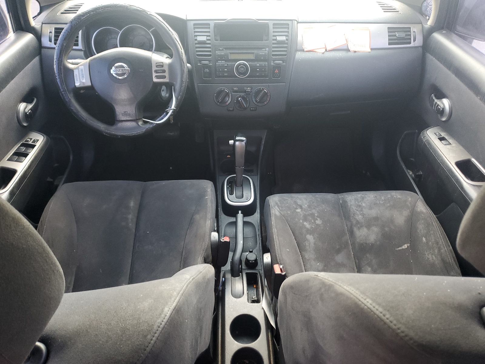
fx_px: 364
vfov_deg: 53.1
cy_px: 182
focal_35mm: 26
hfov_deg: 67.3
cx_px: 242
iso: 94
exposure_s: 1/120
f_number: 1.5
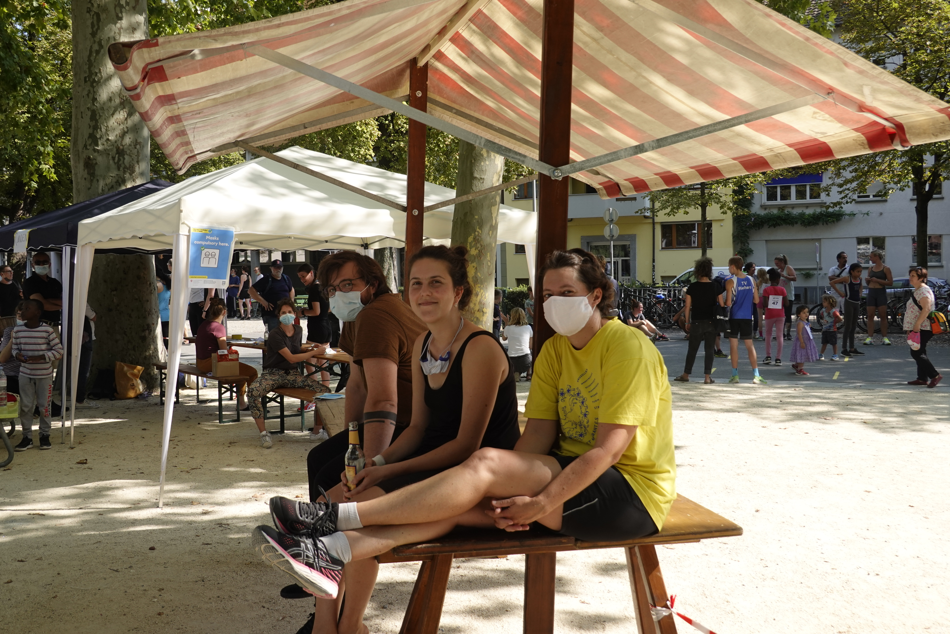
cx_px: 475
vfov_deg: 36.9
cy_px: 317
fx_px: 950
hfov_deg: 53.1
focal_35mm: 36
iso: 125
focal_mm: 13.29
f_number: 4
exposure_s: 1/400
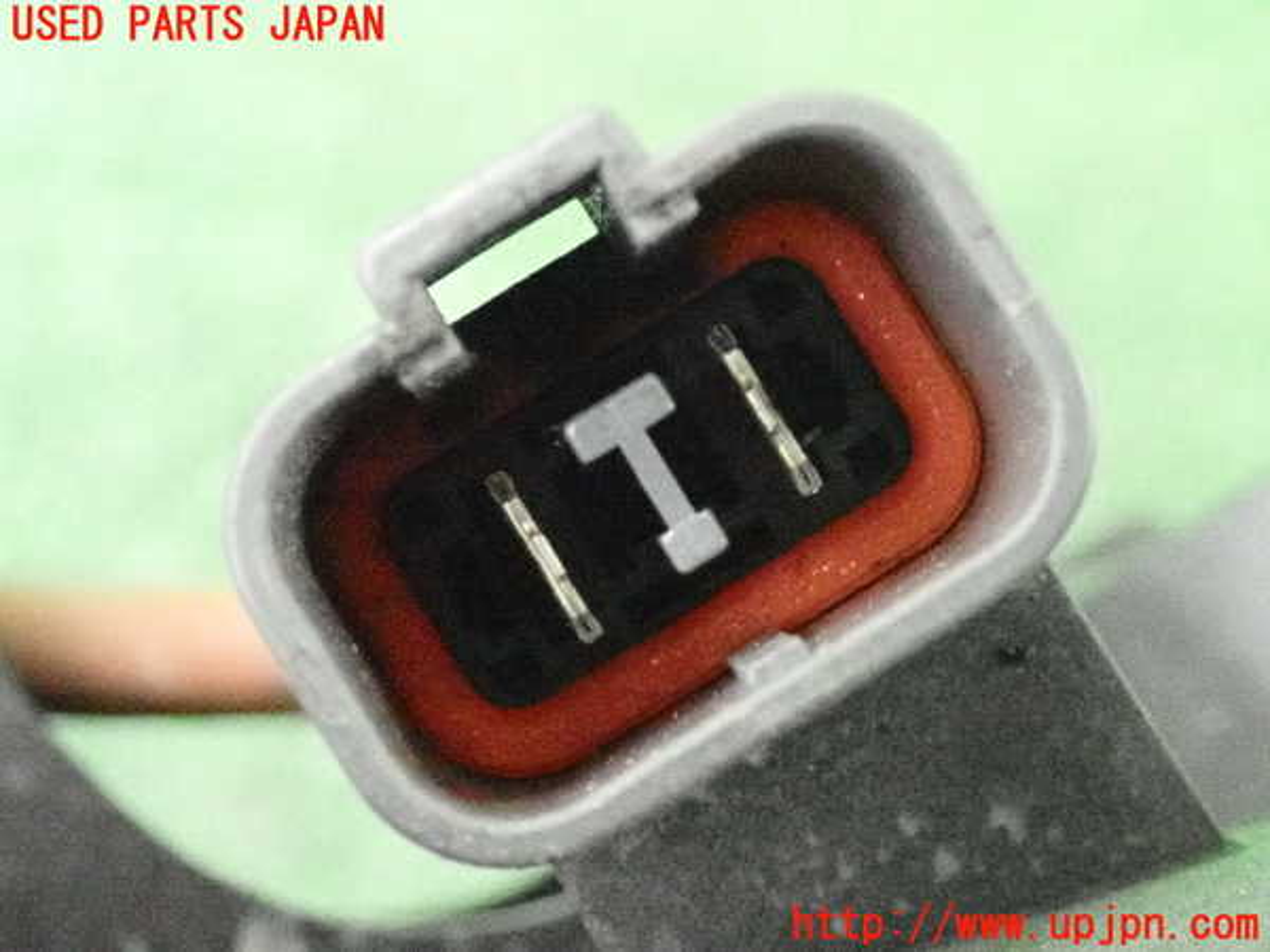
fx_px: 2825
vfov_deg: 19.1
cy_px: 476
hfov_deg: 25.3
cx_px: 635
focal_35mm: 77
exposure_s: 1/125
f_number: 4.1
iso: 10000
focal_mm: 13.65
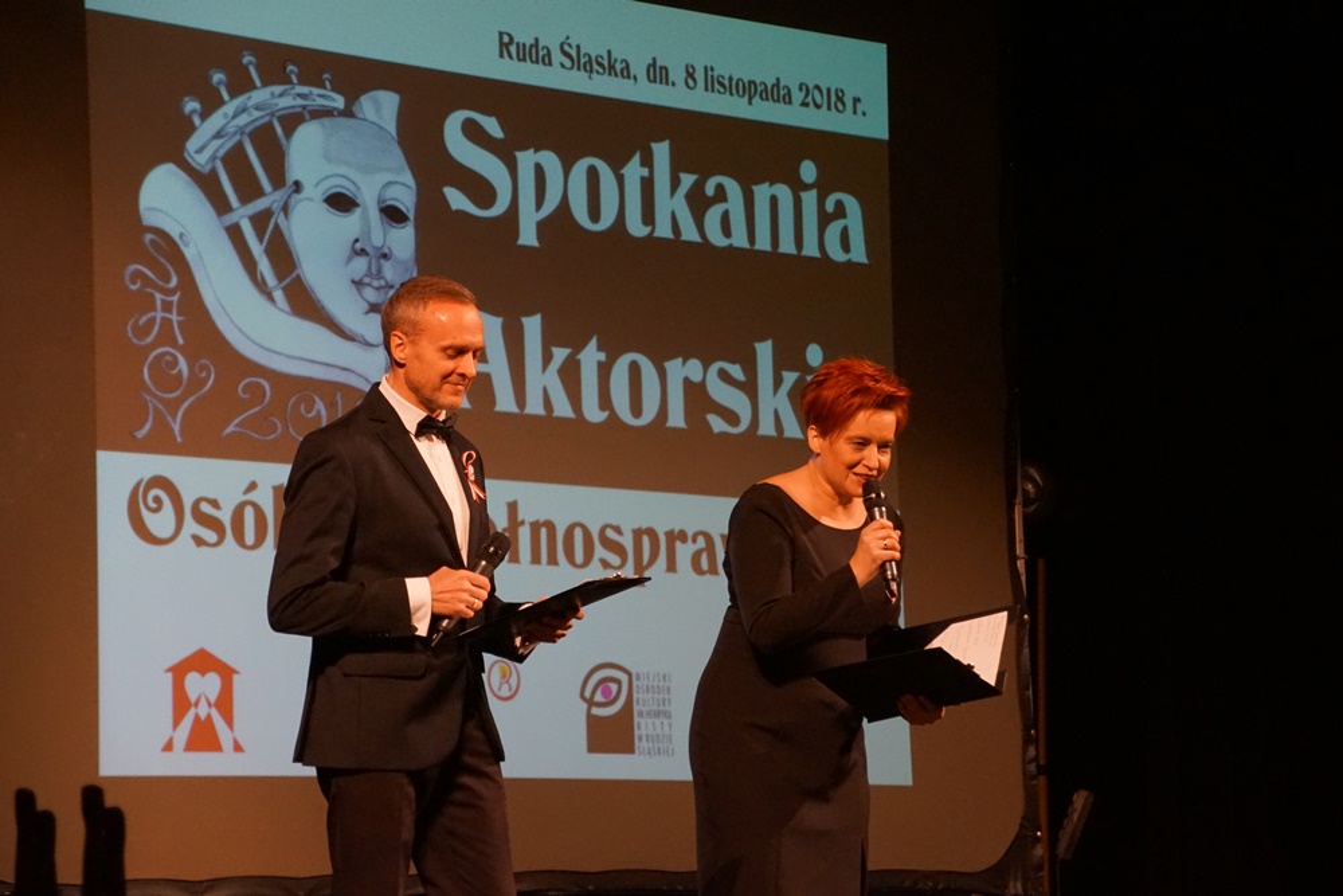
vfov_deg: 10.8
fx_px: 4757
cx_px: 672
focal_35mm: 128
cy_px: 448
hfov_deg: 16.1
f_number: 5.6
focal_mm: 85
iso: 3200
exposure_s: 1/100
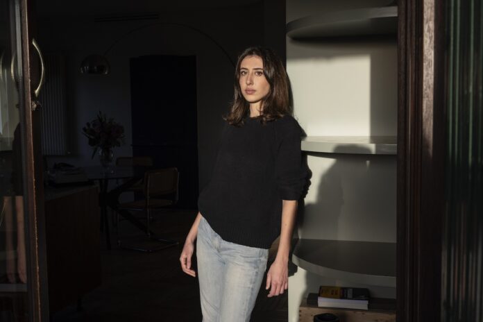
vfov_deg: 31.2
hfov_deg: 45.4
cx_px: 242
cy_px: 161
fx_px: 577
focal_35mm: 43
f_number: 11
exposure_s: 1/320
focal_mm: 43
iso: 400
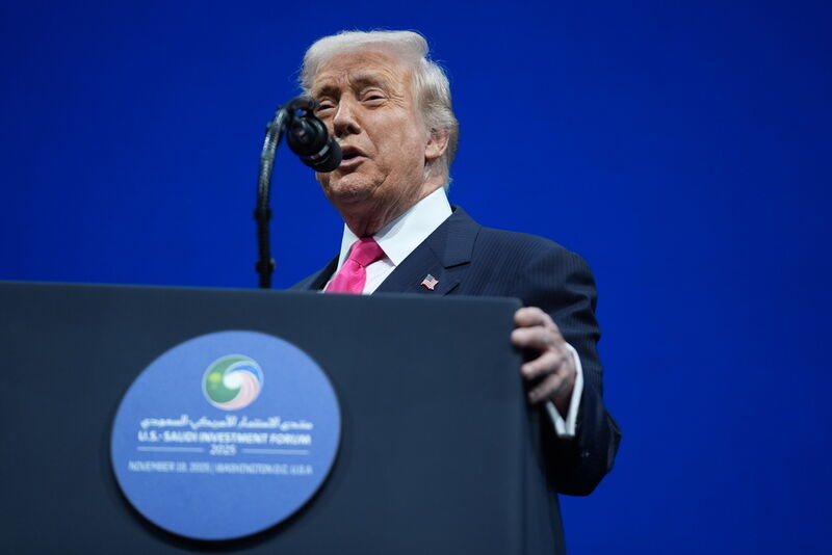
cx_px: 416
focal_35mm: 152
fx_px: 3514
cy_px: 278
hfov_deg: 13.5
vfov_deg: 9.0
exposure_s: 1/500
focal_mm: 152
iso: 1000
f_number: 2.8
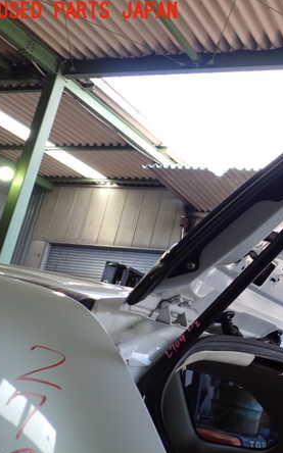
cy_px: 229
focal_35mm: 43
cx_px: 298
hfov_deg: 27.7
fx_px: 531
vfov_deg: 46.2
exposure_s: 1/125
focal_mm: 5.4
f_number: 2.3
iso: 200
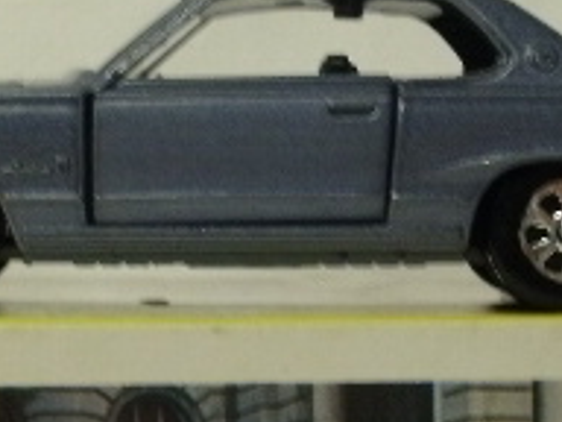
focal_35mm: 147
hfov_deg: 13.4
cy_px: 334
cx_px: 243
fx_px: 2387
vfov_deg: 10.1
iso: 125
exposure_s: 1/13
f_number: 4
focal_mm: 7.7
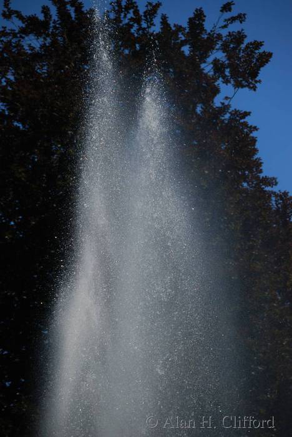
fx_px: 3096
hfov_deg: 5.4
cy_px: 218
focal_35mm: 255
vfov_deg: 8.1
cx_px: 146
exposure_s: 1/2500
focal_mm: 170
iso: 320
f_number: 5.6
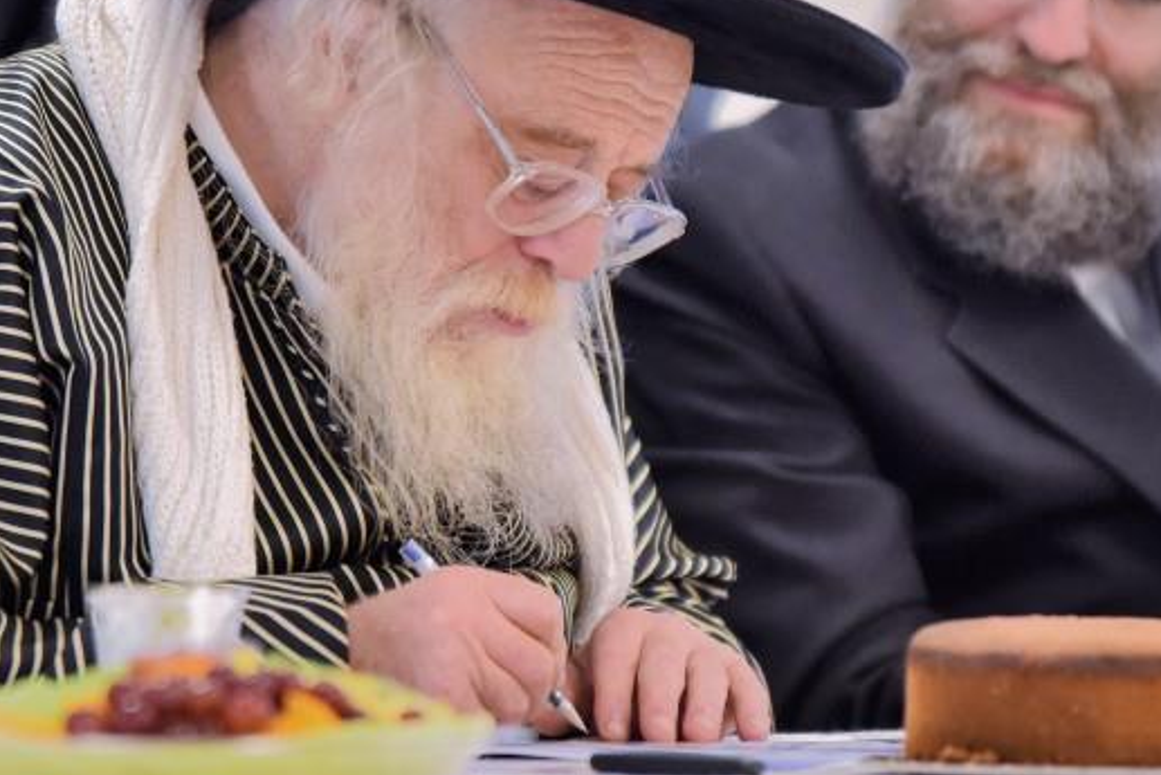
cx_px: 557
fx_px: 12774
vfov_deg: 3.5
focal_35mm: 396
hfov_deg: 5.2
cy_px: 284
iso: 1600
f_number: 2.8
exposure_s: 1/400
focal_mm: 200
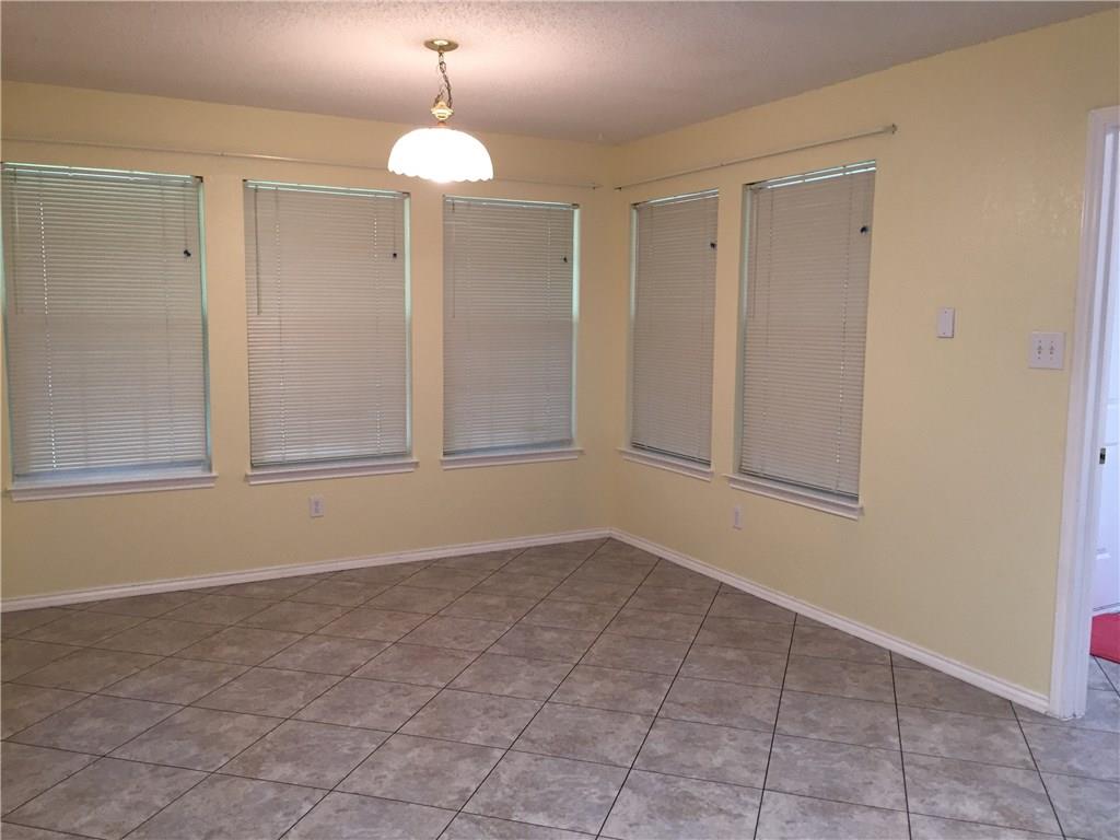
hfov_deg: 61.7
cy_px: 420
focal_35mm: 29
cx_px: 560
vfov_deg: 48.2
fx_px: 938
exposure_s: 1/30
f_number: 2.2
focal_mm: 4.15
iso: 100
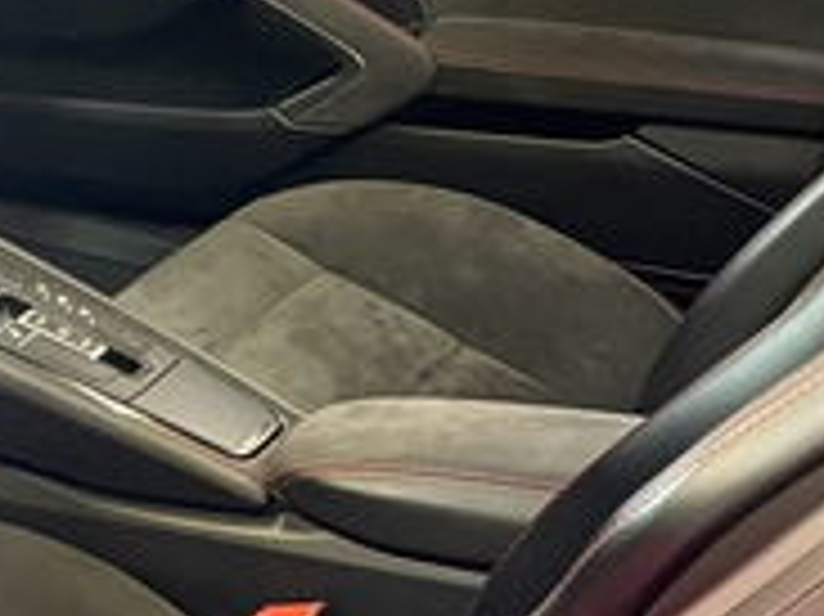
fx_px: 2593
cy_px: 616
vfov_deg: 13.4
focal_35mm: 109
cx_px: -500
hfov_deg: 16.1
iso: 125
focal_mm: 4.2
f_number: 1.6
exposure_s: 1/50
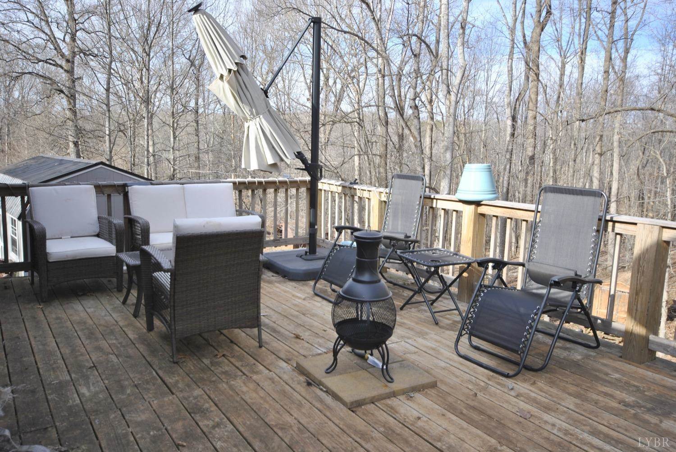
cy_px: 226
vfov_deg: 43.7
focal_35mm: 30
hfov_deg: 61.9
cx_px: 338
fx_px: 564
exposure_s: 1/160
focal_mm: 20
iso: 100
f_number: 6.3
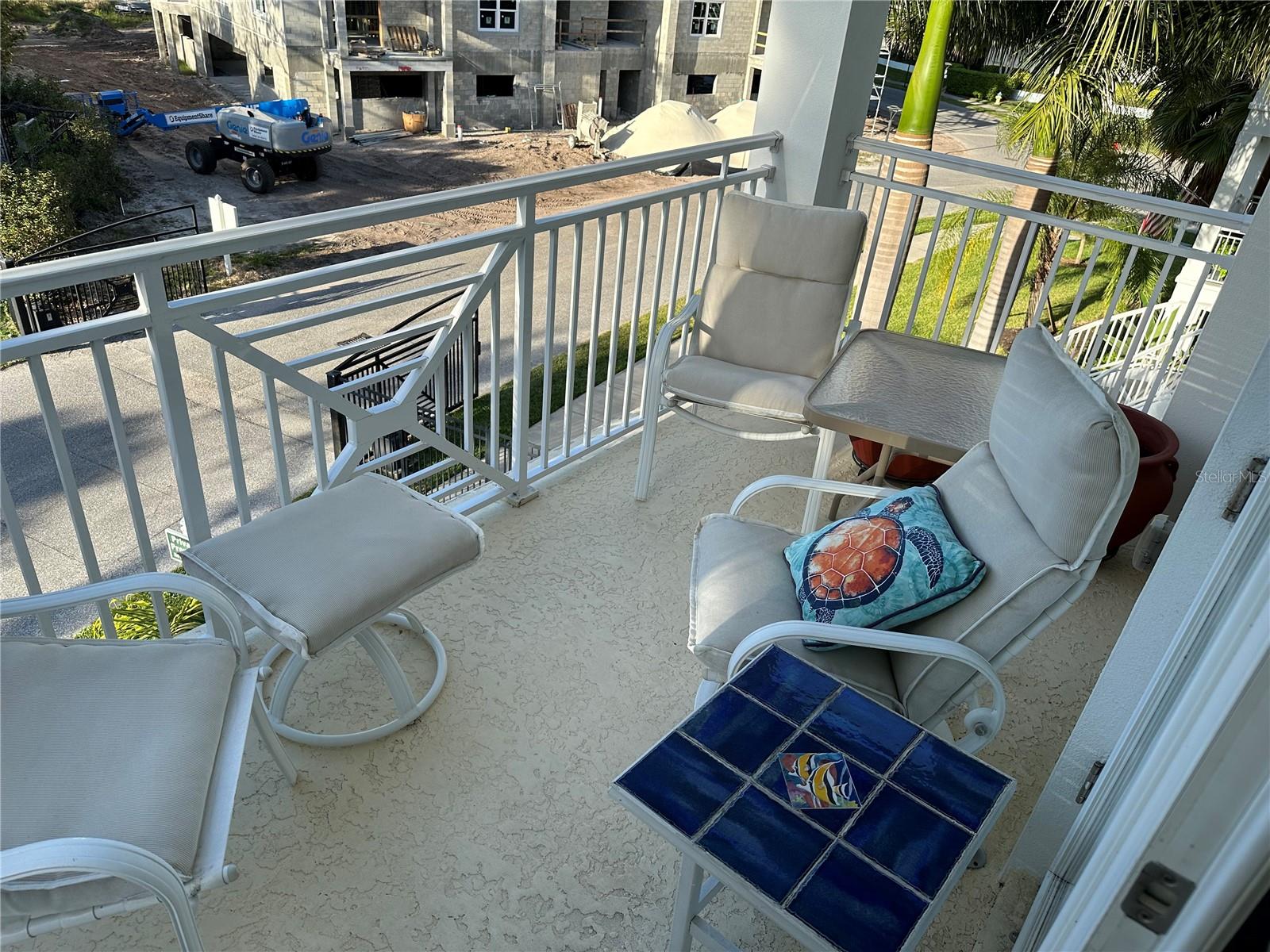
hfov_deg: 71.6
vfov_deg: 56.8
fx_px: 881
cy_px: 476
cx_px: 635
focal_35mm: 24
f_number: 1.78
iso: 80
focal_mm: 6.86
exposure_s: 1/1412
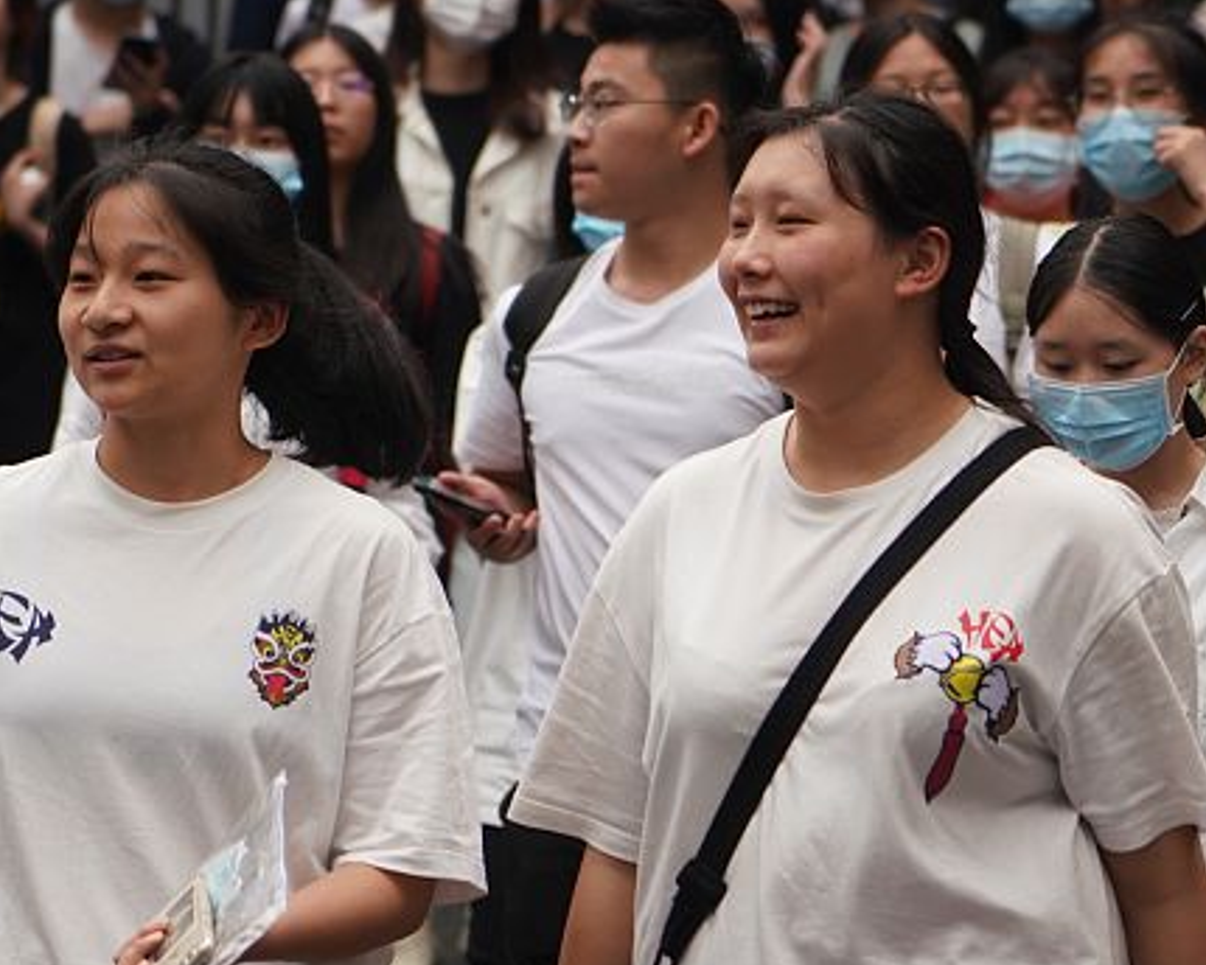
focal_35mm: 275
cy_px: 440
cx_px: 827
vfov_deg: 5.6
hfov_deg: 7.0
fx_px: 9816
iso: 320
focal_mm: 105
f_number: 4
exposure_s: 1/320
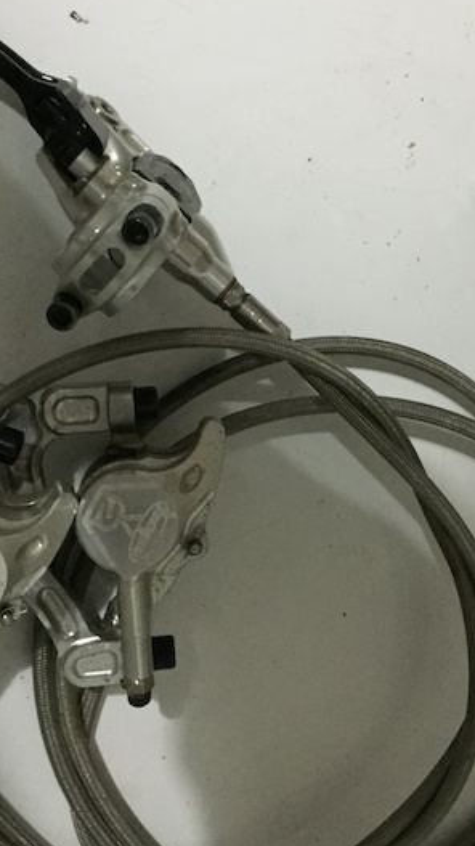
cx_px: 250
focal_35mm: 48
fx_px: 1076
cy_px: 390
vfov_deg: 42.9
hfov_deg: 24.9
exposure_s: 1/15
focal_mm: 4.15
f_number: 2.2
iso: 320
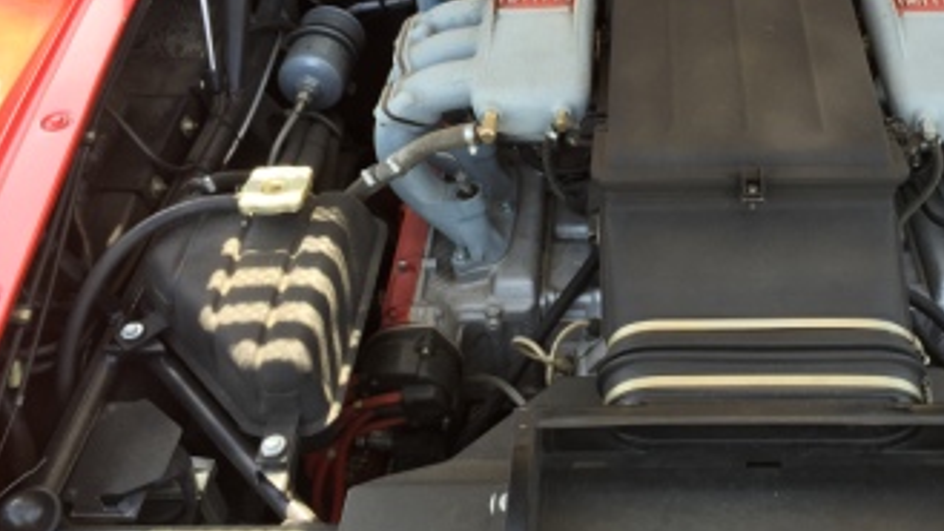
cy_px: 132
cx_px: 634
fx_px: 1076
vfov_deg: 27.3
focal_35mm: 43
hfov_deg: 46.6
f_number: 2.2
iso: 40
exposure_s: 1/120
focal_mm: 4.15
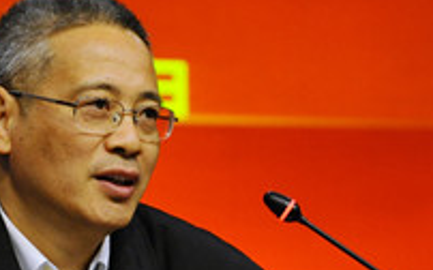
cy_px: 208
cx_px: 88
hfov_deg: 9.3
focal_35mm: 226
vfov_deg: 5.8
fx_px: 2665
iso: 2000
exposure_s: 1/125
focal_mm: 70
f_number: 2.8
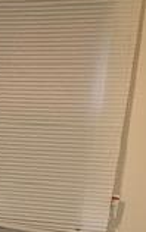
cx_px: -282
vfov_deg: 16.9
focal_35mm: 120
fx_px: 763
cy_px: 244
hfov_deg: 9.0
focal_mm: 3.99
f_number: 1.8
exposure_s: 1/16
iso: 80
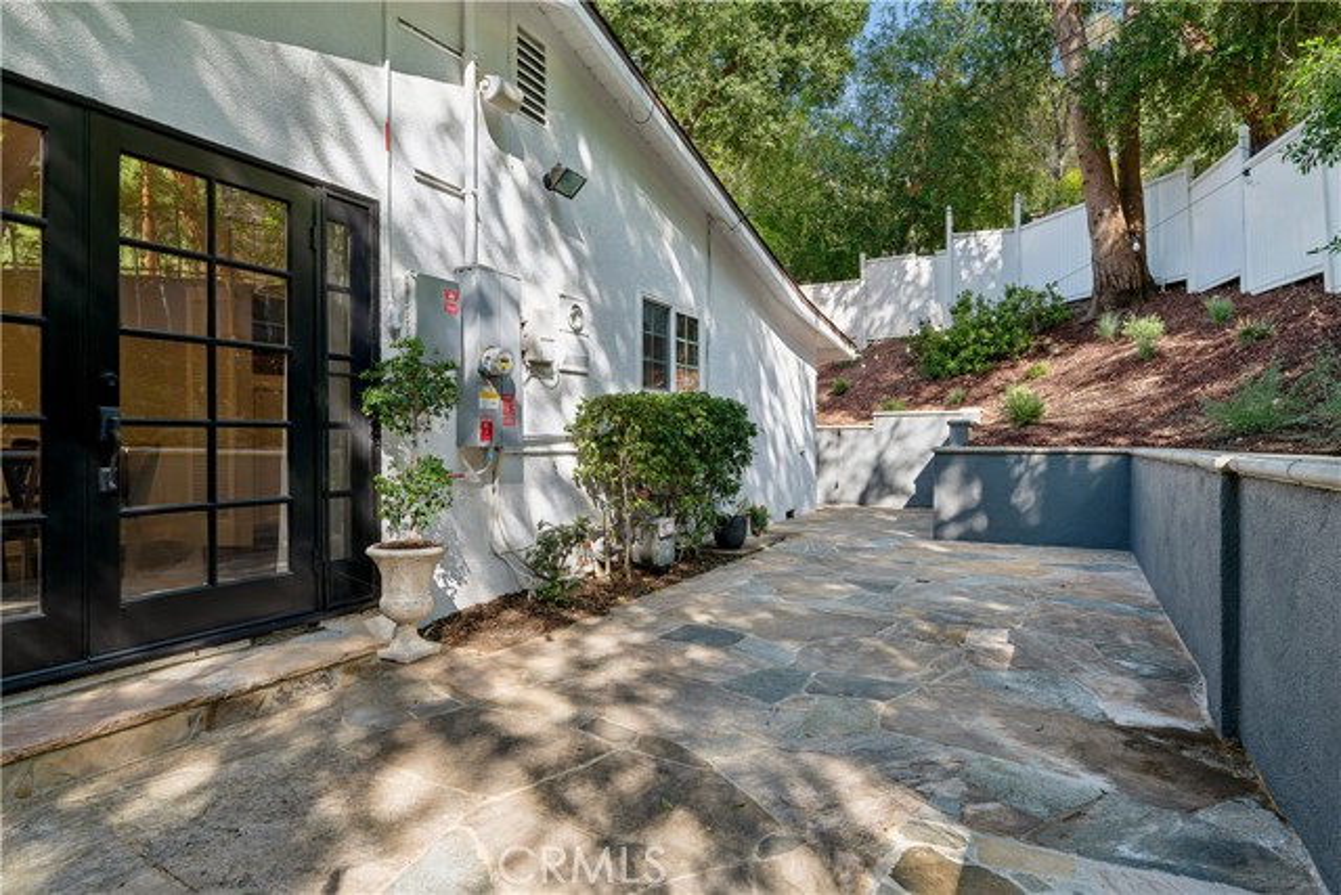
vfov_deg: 63.2
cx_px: 670
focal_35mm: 20
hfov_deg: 85.4
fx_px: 726
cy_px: 448
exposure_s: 1/10
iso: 64
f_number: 9
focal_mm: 19.5
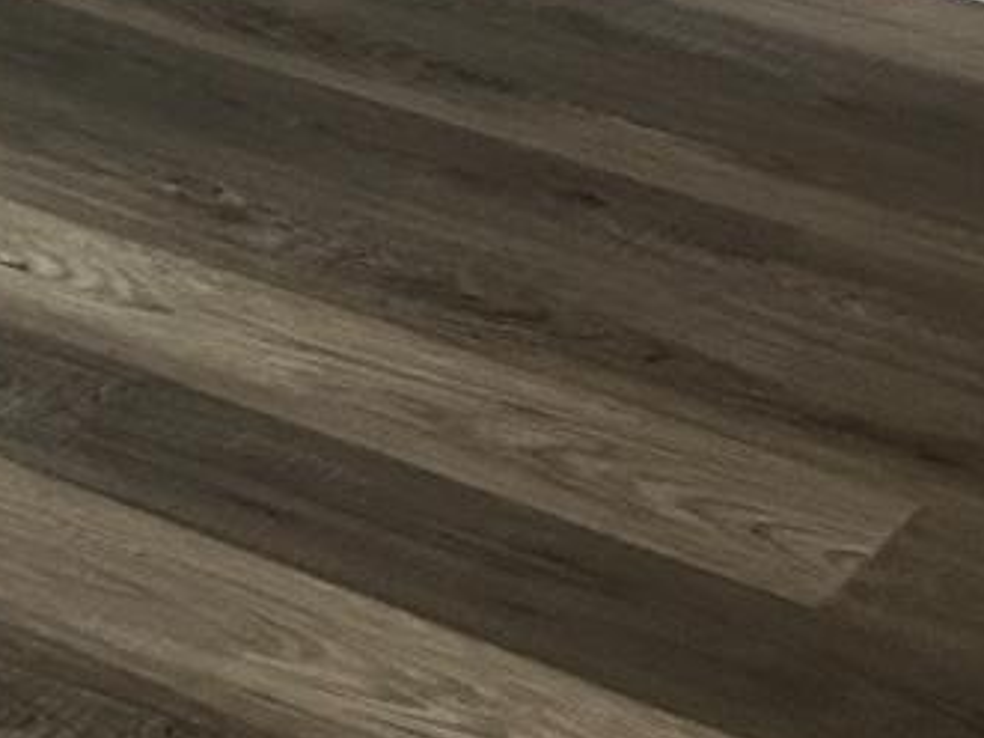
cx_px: -895
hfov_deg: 11.3
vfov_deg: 8.3
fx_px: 4575
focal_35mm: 161
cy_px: -1137
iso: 500
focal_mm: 5.7
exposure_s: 1/60
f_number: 1.5
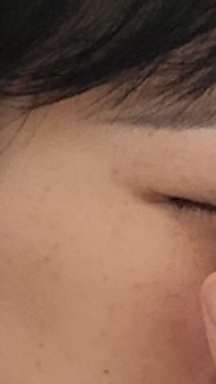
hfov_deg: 3.5
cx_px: 393
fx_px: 3539
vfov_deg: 6.1
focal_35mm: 347
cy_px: 652
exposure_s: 1/25
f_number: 2.4
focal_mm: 6
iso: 125
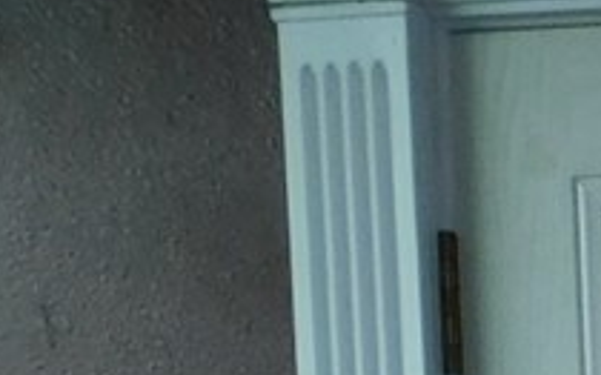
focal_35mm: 186
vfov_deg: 6.4
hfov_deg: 9.3
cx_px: 1720
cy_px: 1122
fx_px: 3045
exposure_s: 1/160
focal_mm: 4
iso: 125
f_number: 3
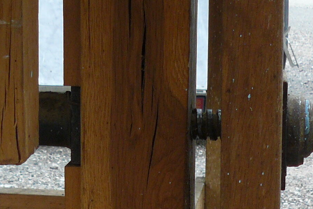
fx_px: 1104
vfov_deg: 10.6
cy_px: 266
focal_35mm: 127
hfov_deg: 16.1
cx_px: 141
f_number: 2.8
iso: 100
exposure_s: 1/60
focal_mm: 6
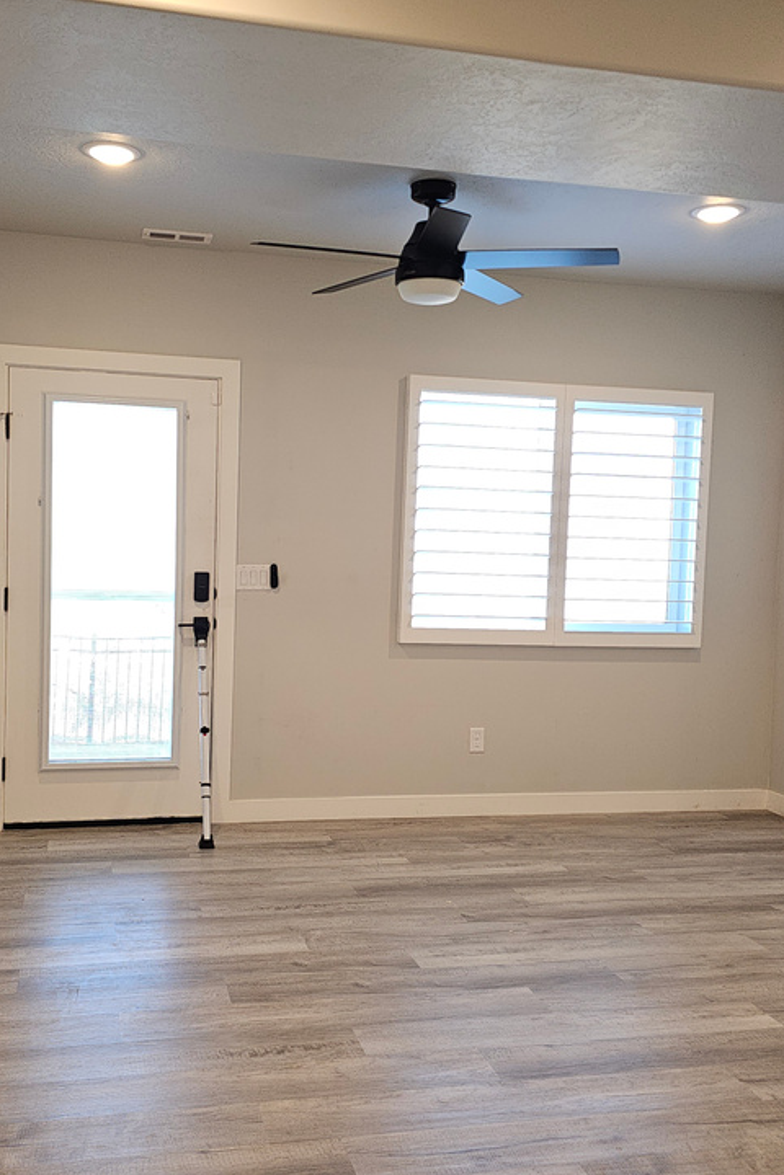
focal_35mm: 34
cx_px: 325
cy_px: 601
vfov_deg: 55.8
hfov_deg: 38.8
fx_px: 1111
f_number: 1.7
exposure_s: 1/60
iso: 80
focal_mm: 6.3
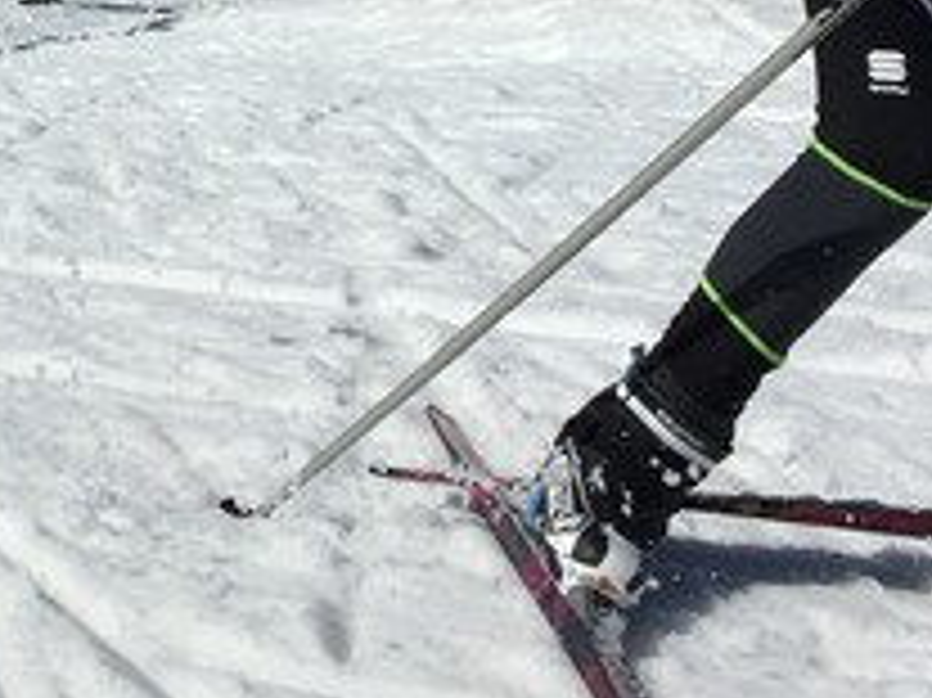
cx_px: -194
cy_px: -171
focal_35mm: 112
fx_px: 3014
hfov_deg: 16.8
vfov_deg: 12.8
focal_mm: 4.15
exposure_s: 1/7937
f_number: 2.2
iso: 32
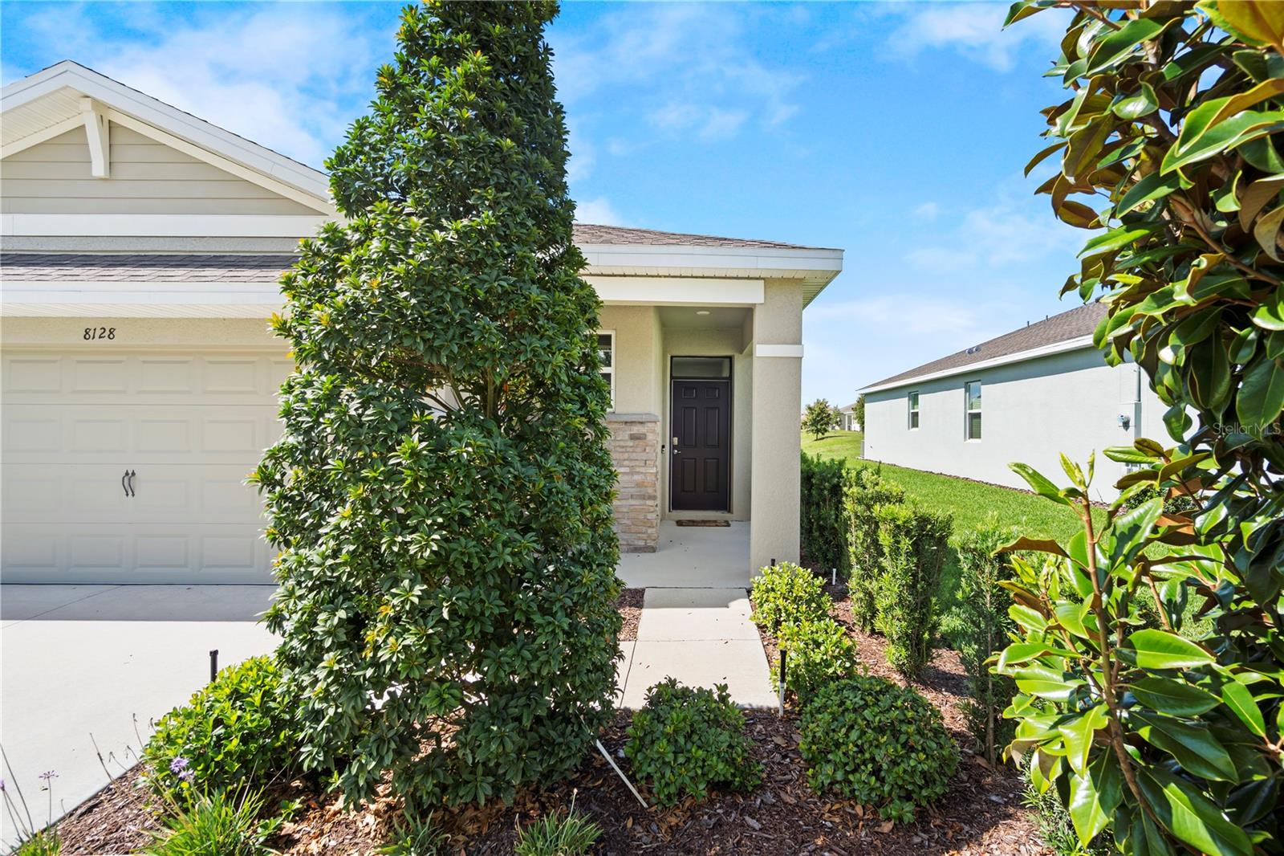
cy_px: 428
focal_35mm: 15
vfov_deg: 77.3
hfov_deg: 100.4
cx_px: 642
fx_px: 535
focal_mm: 10
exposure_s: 1/40
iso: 100
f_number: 8
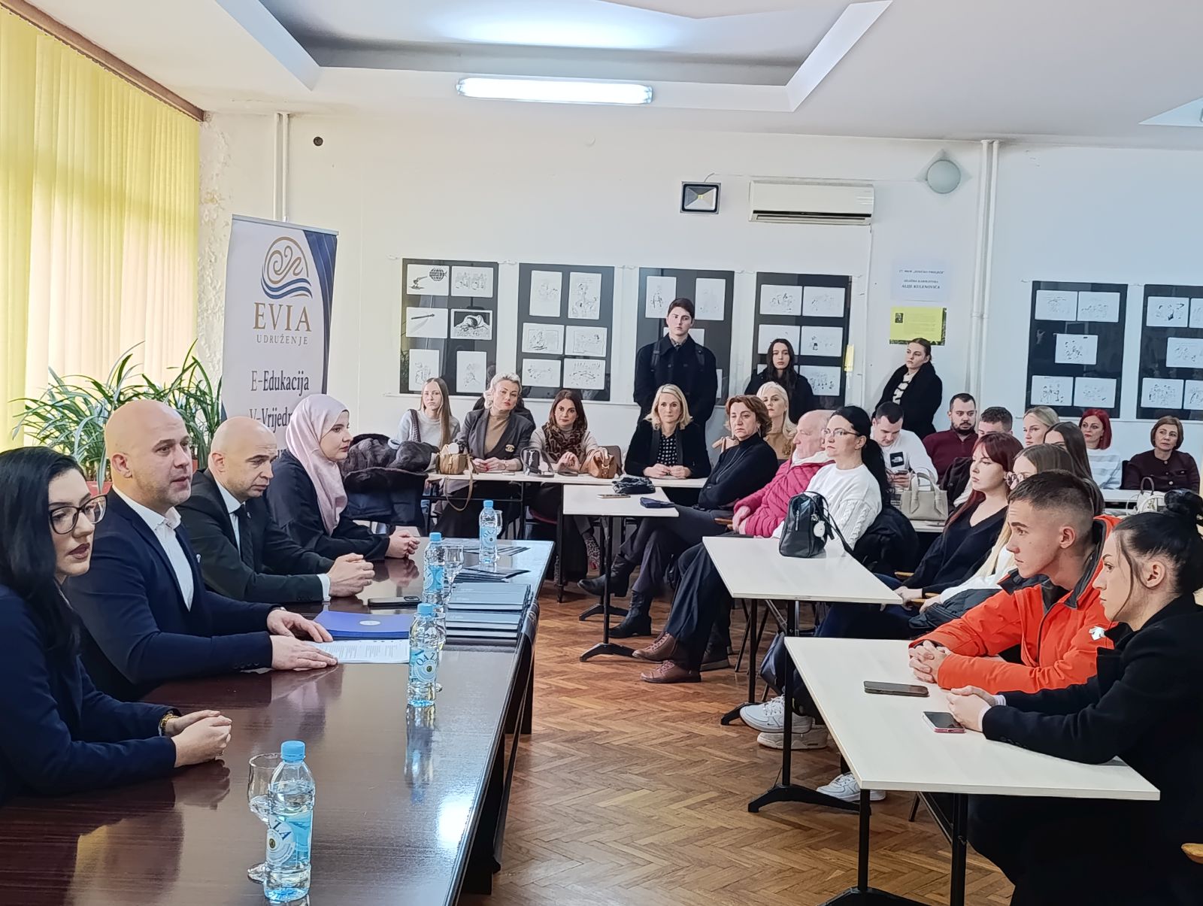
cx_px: 602
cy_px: 453
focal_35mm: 39
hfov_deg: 47.8
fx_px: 1357
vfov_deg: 36.9
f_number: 1.6
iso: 800
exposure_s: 1/50
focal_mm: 6.14
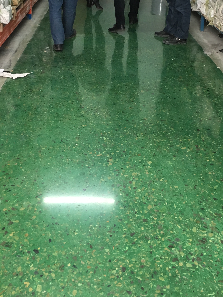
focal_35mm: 46
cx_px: 103
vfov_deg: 39.8
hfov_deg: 31.5
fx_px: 395
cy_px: 66
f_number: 2.2
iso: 125
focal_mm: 4.15
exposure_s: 1/33
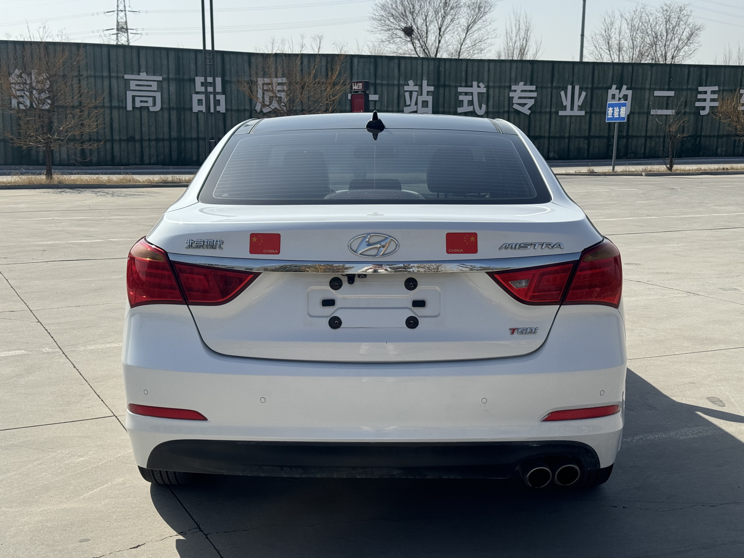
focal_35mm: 48
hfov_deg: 39.7
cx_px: 372
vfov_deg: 30.3
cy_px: 279
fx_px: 1032
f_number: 1.78
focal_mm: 6.76
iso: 64
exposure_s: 1/5848
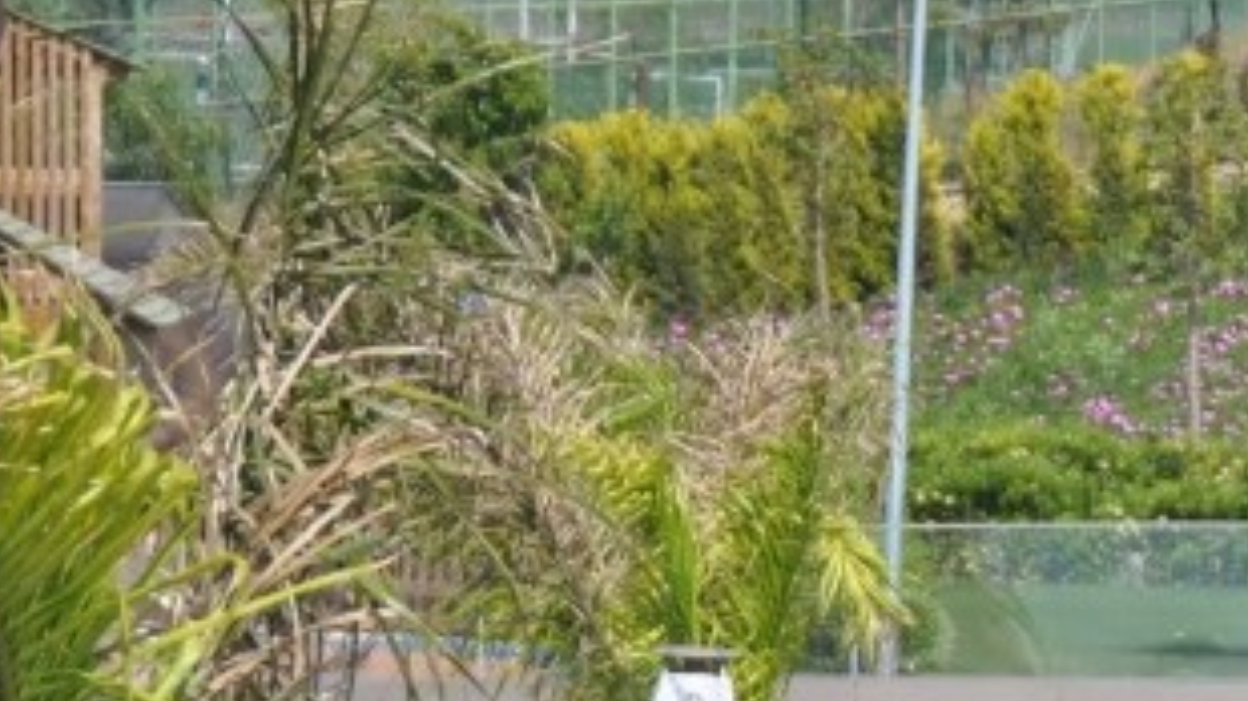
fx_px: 17331
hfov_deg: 4.1
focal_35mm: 524
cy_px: 737
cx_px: 1733
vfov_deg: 2.3
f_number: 5.6
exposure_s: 1/500
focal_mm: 90
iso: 100
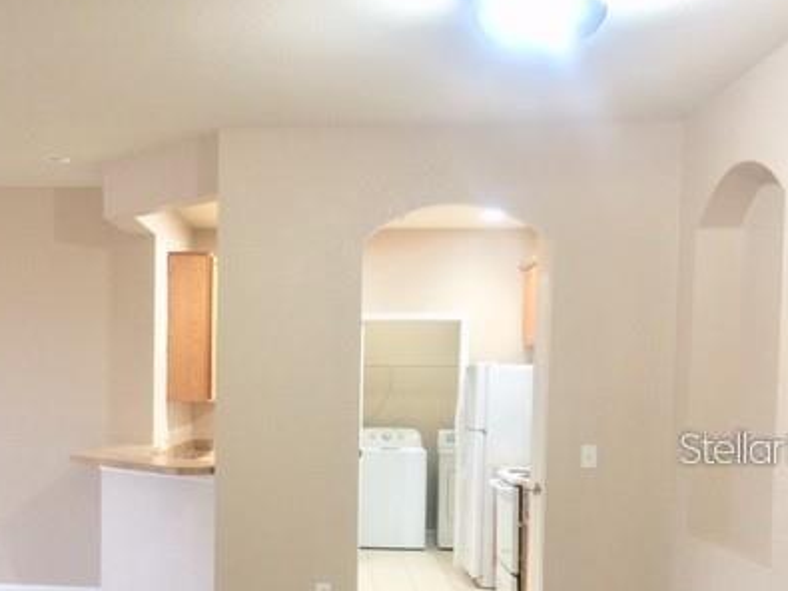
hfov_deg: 39.7
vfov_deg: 30.3
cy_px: 447
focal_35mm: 47
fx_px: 1070
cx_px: 229
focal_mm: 4.15
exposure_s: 1/15
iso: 64
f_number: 2.2
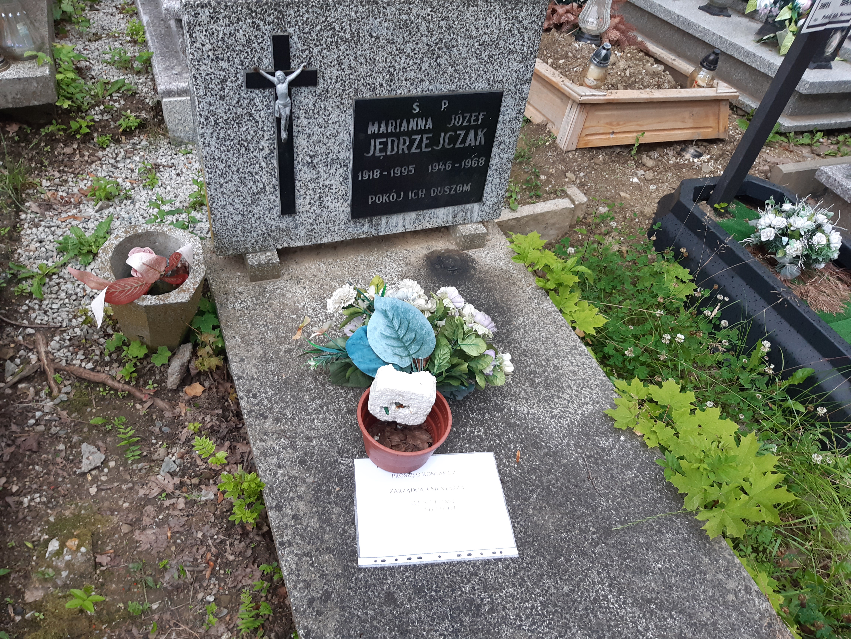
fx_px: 639
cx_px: 426
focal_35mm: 26
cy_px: 320
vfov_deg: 53.1
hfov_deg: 67.3
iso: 64
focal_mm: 3.92
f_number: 1.7
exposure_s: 1/100
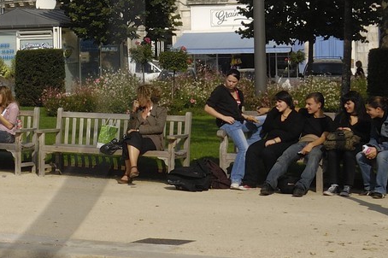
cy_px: 13
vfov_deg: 10.7
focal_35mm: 127
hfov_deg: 14.9
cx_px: -208
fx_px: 1368
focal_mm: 24
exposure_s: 1/160
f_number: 13
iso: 100
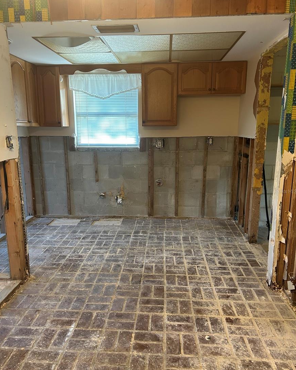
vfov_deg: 62.2
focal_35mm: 28
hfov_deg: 51.5
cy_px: 191
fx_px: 307
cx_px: 145
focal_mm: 5.7
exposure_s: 1/60
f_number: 1.5
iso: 250
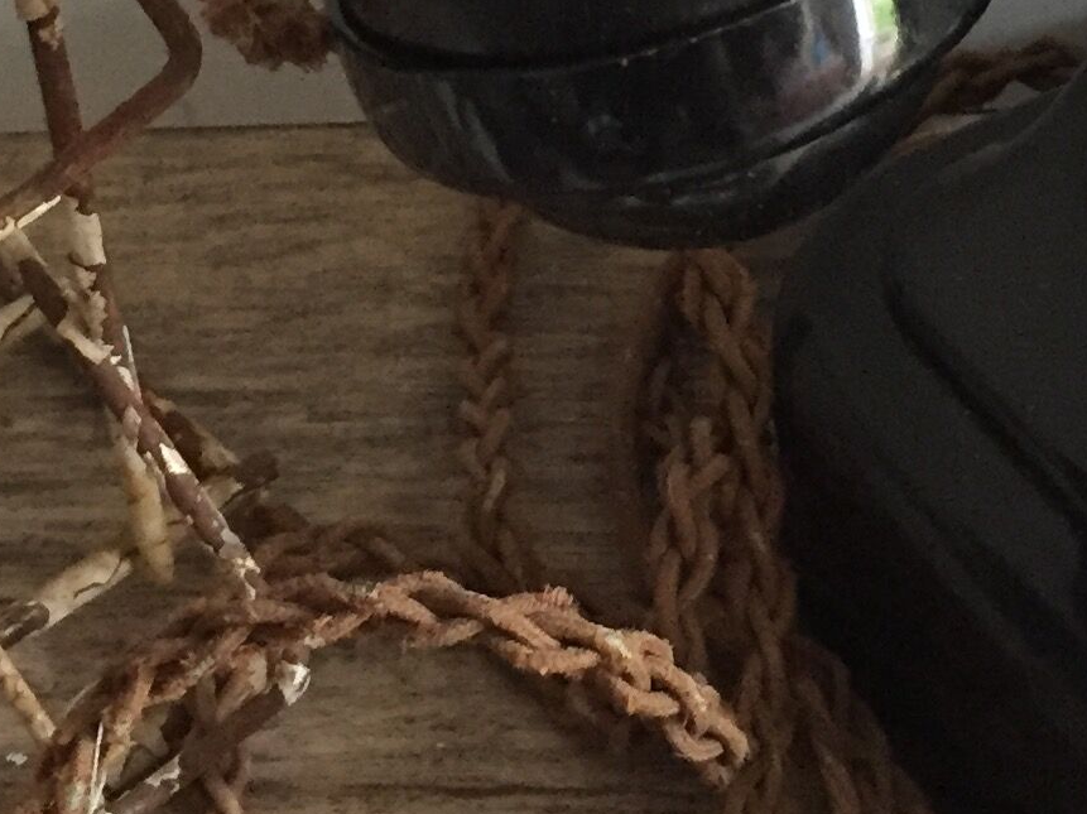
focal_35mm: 110
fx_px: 3453
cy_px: -98
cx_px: 689
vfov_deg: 13.2
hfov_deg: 17.9
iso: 250
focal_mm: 4.15
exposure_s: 1/25
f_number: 2.2
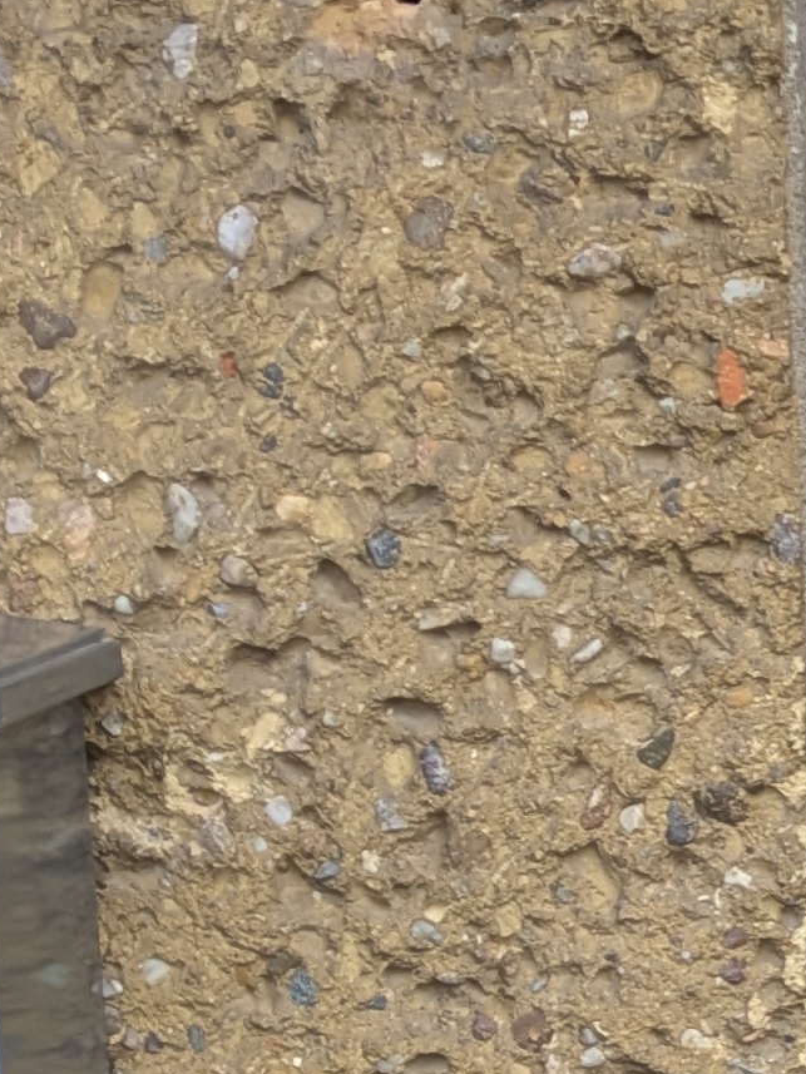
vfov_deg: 17.4
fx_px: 3476
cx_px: 1762
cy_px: 929
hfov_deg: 11.5
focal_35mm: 112
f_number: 1.7
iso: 30
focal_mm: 4.53
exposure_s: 1/289
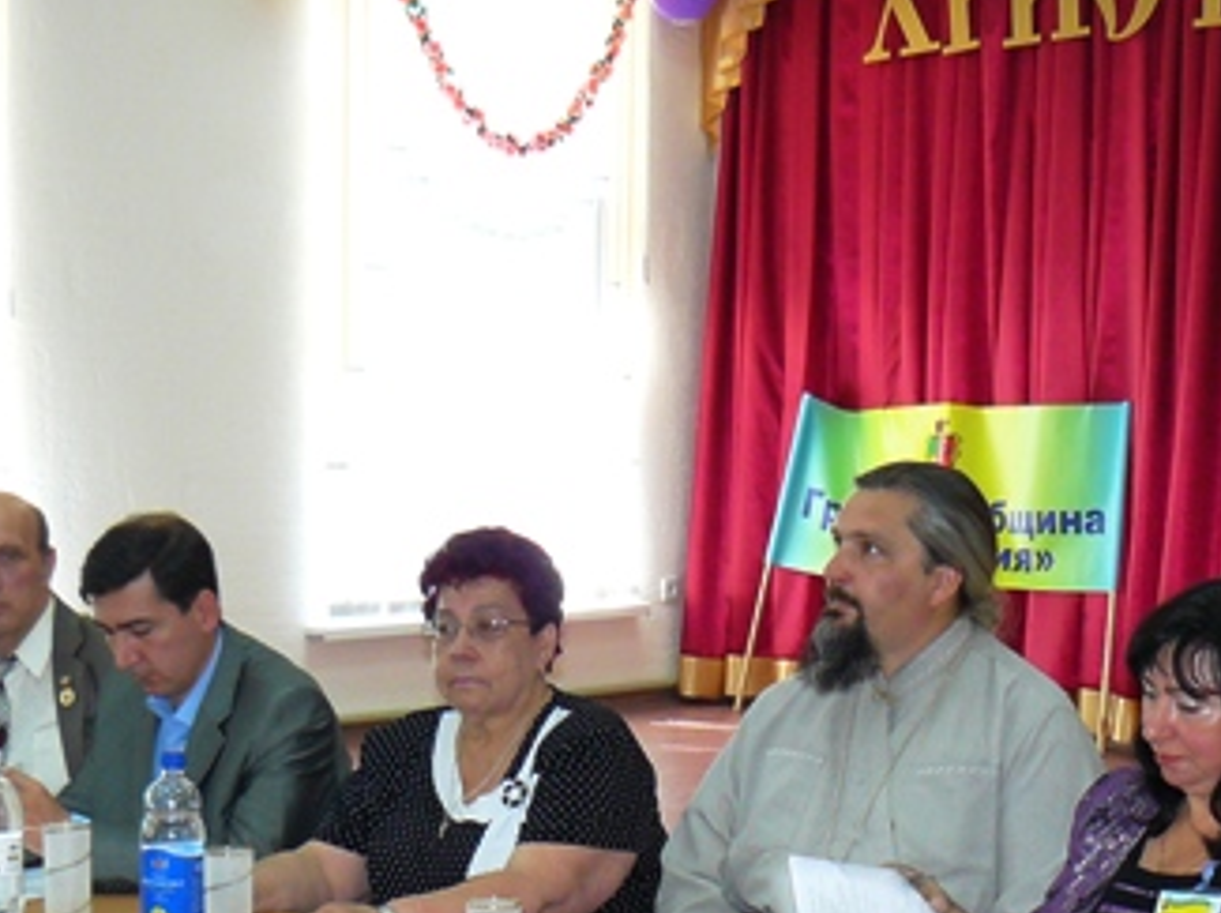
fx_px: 2502
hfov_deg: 27.3
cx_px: 815
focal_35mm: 71
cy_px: 778
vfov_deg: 20.4
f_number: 2.8
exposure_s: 1/30
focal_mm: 6
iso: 125
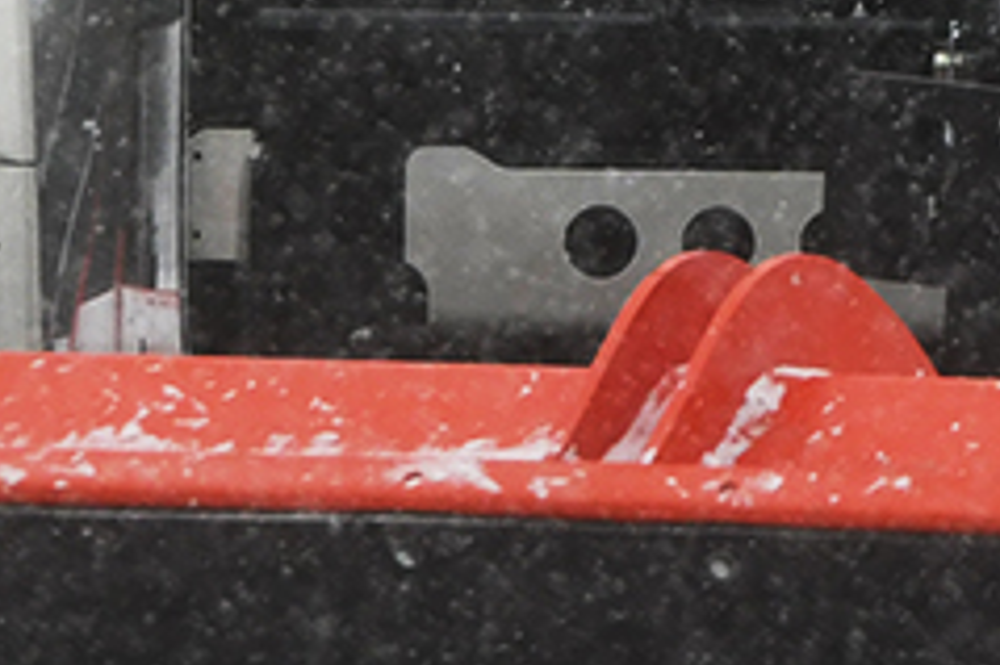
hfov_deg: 1.4
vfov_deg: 0.9
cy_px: -230
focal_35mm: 1507
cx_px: 695
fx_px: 41831
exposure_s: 1/800
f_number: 4.5
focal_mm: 200
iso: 400
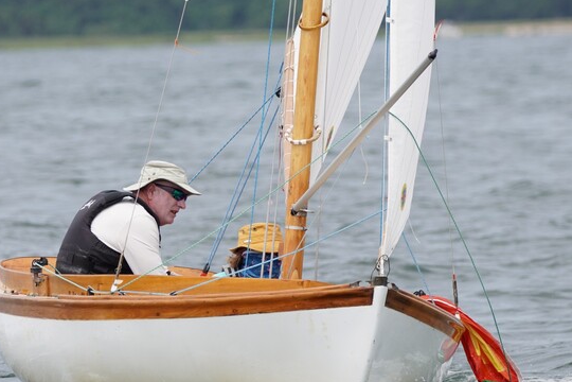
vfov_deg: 2.2
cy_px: 225
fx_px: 9989
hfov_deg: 3.3
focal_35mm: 629
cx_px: 293
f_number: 5.6
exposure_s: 1/1250
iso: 250
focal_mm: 283
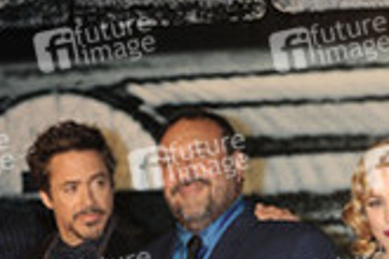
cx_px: 362
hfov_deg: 10.7
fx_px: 2064
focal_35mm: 191
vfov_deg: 7.1
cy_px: 339
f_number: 7.1
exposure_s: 1/160
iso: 400
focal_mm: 70
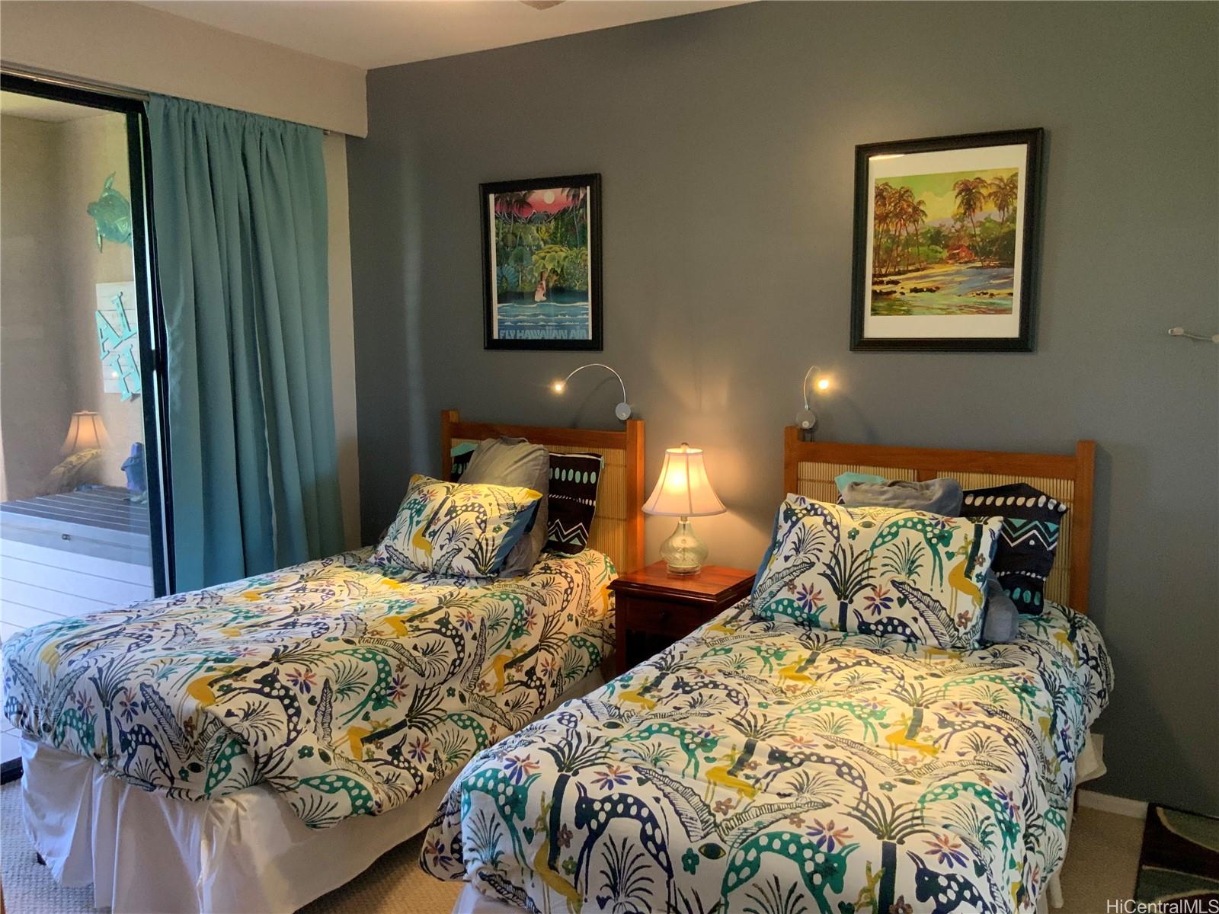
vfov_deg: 48.2
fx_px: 1021
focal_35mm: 29
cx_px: 610
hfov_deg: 61.7
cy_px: 457
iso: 250
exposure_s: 1/60
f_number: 1.8
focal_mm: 3
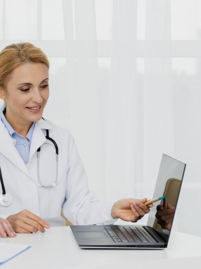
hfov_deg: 11.9
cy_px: 135
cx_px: 3
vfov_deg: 16.0
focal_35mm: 123
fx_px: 952
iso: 160
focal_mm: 85
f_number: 9
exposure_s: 1/160
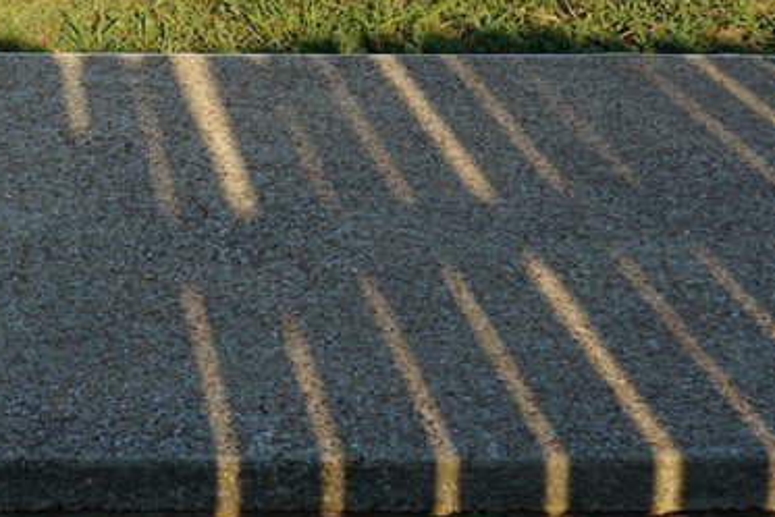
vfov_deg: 13.7
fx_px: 2067
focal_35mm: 96
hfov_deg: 20.9
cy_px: -148
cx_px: 105
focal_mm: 33
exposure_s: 1/125
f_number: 9
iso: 100
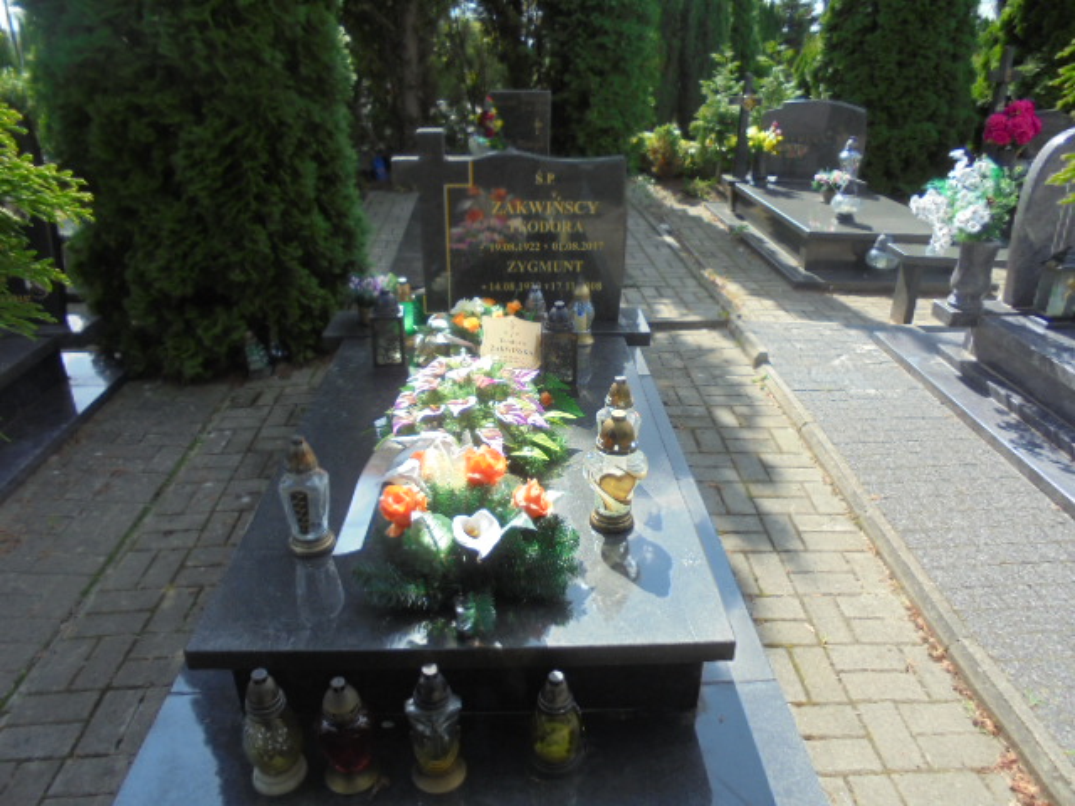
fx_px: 807
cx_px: 538
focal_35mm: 26
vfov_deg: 53.1
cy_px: 403
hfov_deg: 67.3
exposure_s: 1/320
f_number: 3.5
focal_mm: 4.6
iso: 100
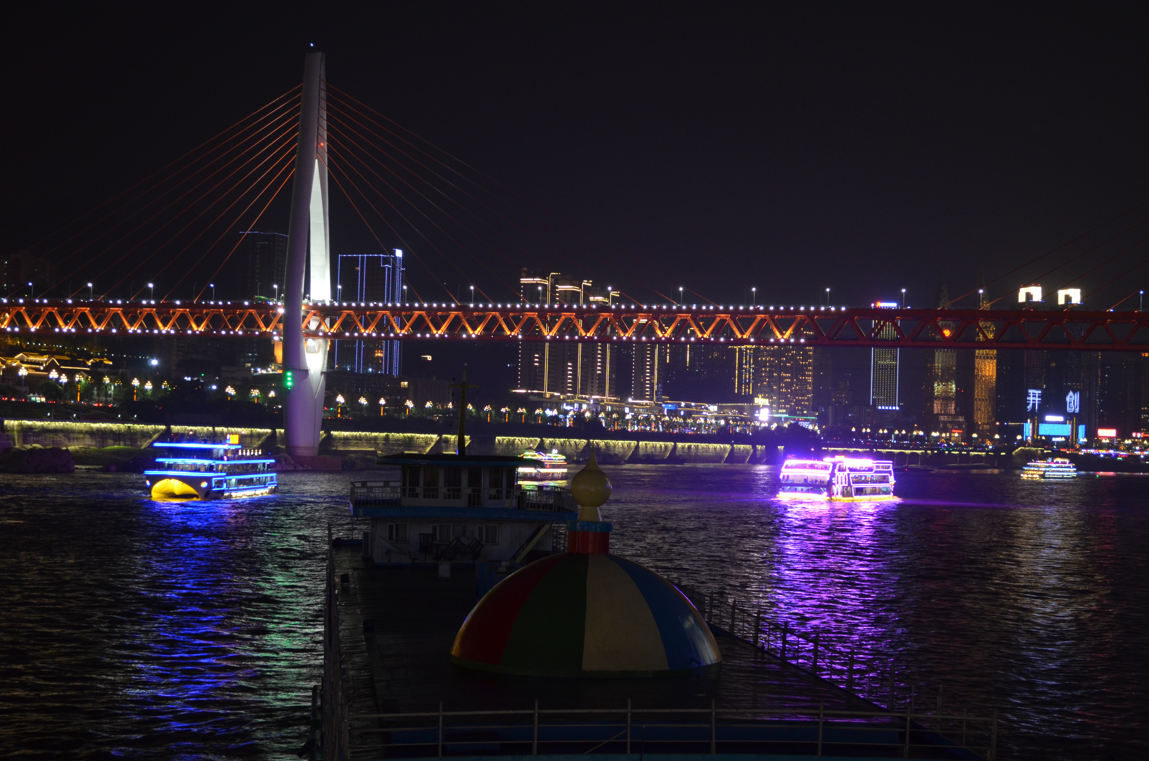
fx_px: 1911
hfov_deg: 33.5
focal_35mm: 60
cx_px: 574
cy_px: 380
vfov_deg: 22.5
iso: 800
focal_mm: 40
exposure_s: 1/6
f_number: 5.3
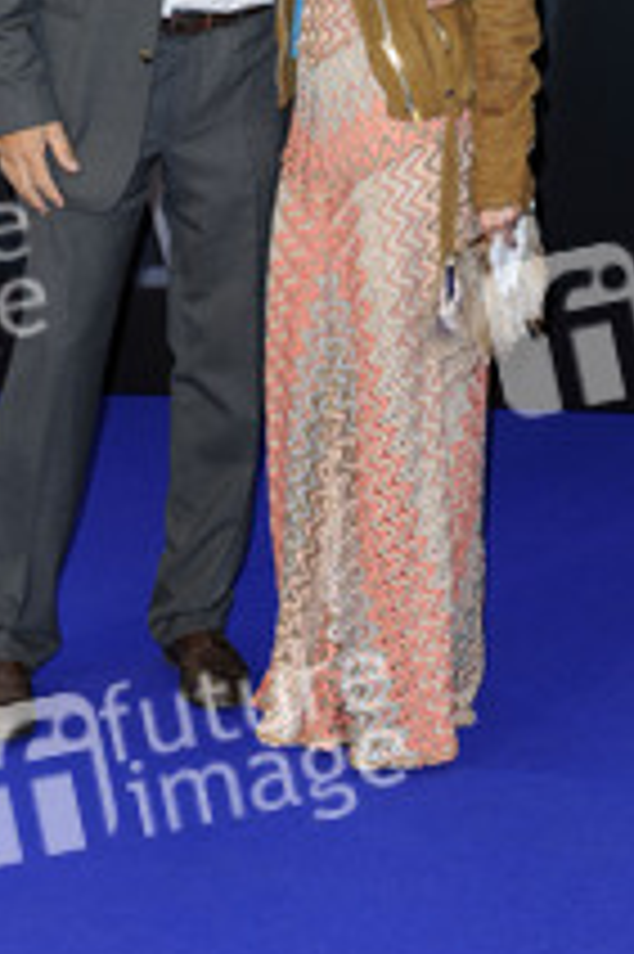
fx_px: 3096
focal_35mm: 117
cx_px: 306
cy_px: 86
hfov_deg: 11.7
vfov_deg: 17.2
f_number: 6.3
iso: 500
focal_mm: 62
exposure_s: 1/160
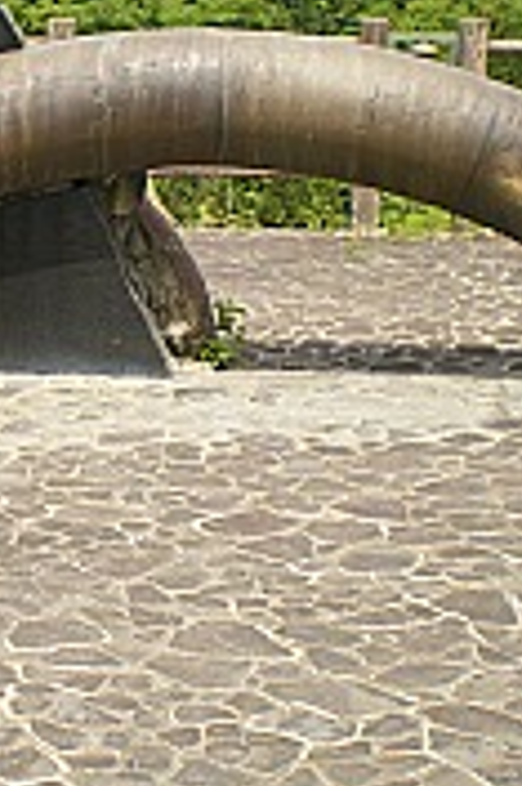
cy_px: 196
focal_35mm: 85
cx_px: -49
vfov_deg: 23.7
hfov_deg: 15.6
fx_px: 1852
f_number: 4.6
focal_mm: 6.3
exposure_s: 1/160
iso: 50
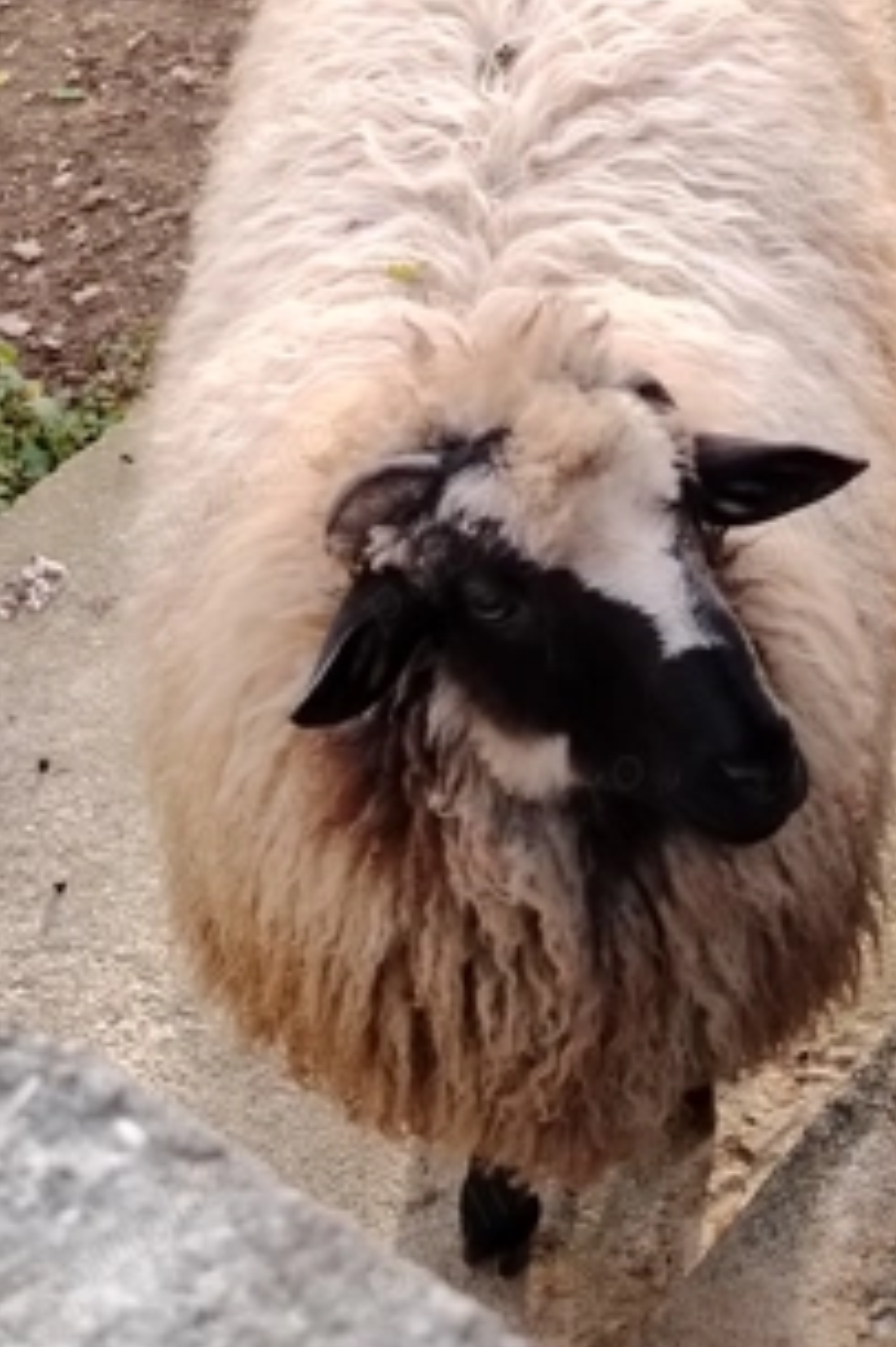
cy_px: 592
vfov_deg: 22.6
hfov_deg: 15.1
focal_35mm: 90
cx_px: 658
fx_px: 3364
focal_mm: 5.25
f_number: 1.75
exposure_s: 1/100
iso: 228
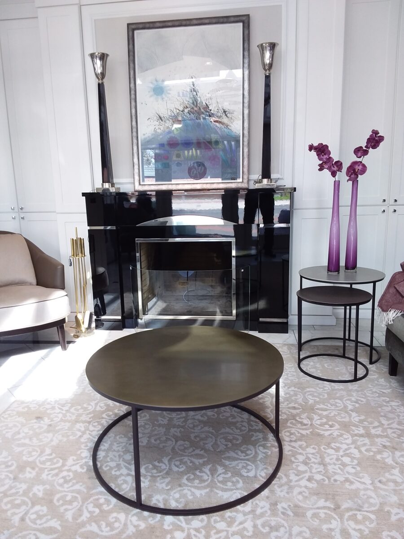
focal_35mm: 28
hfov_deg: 49.7
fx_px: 436
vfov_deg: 63.4
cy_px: 270
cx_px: 202
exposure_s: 1/50
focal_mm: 2.91
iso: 40
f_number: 1.9
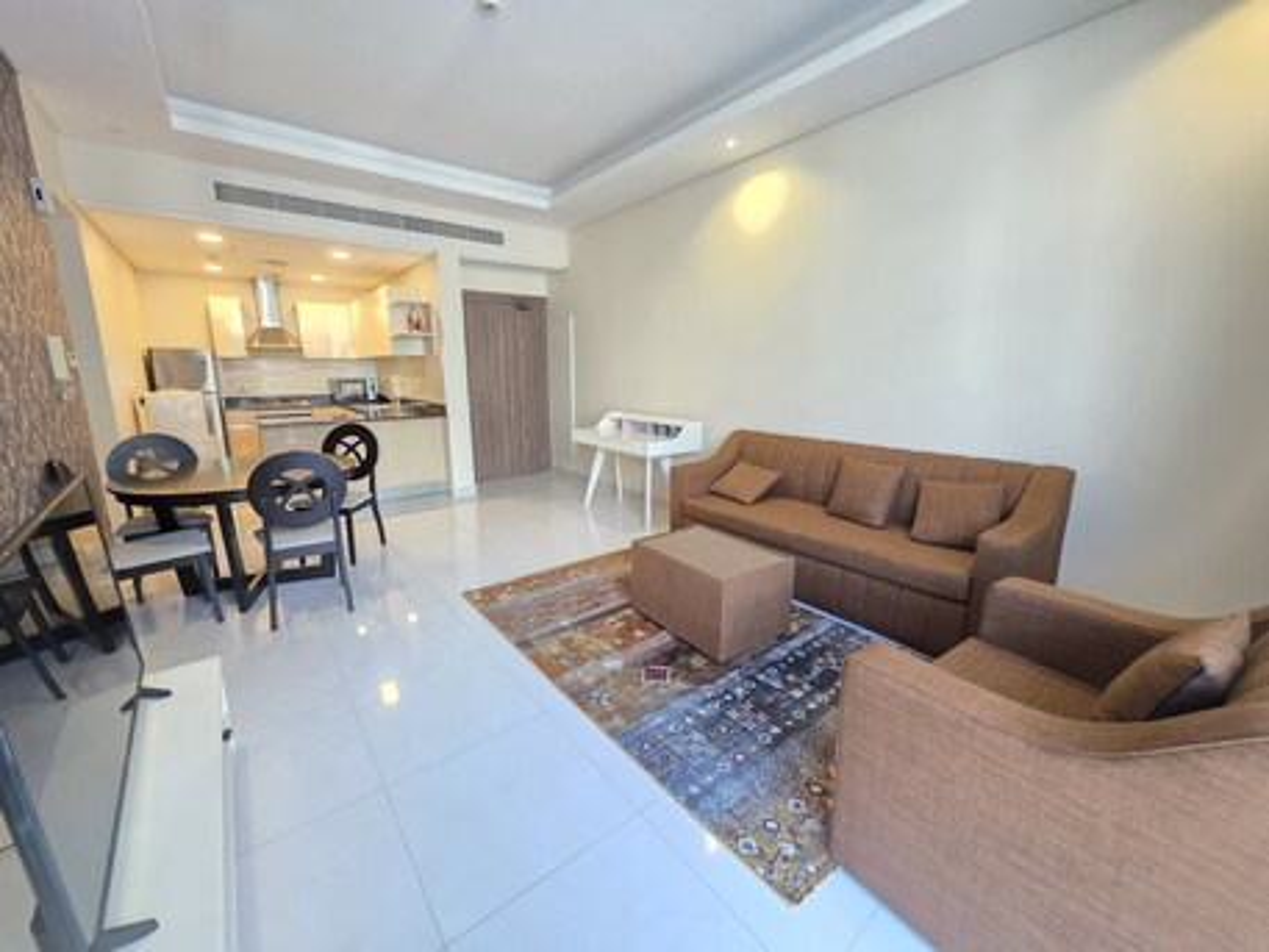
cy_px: 476
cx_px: 634
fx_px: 477
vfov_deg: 89.9
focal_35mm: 13
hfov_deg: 106.2
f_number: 1.9
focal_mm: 2.2
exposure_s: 1/50
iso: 500
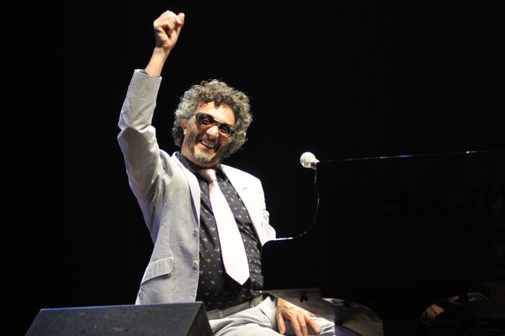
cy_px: 168
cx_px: 252
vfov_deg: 11.4
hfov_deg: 17.1
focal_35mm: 120
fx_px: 1682
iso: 800
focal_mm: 80
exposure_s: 1/125
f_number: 2.8
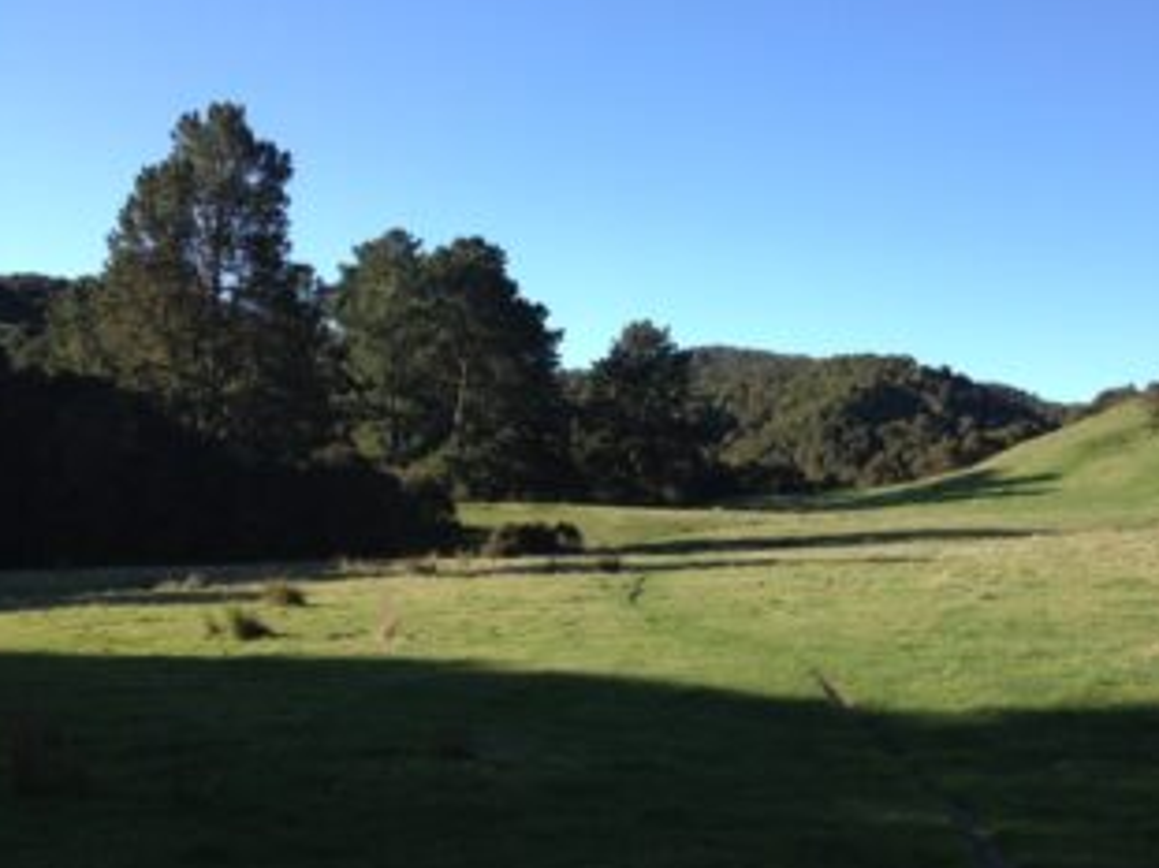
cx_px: 734
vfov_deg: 32.2
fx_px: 1506
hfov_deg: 41.7
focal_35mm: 45
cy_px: 440
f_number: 2.4
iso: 50
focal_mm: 4.28
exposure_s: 1/699
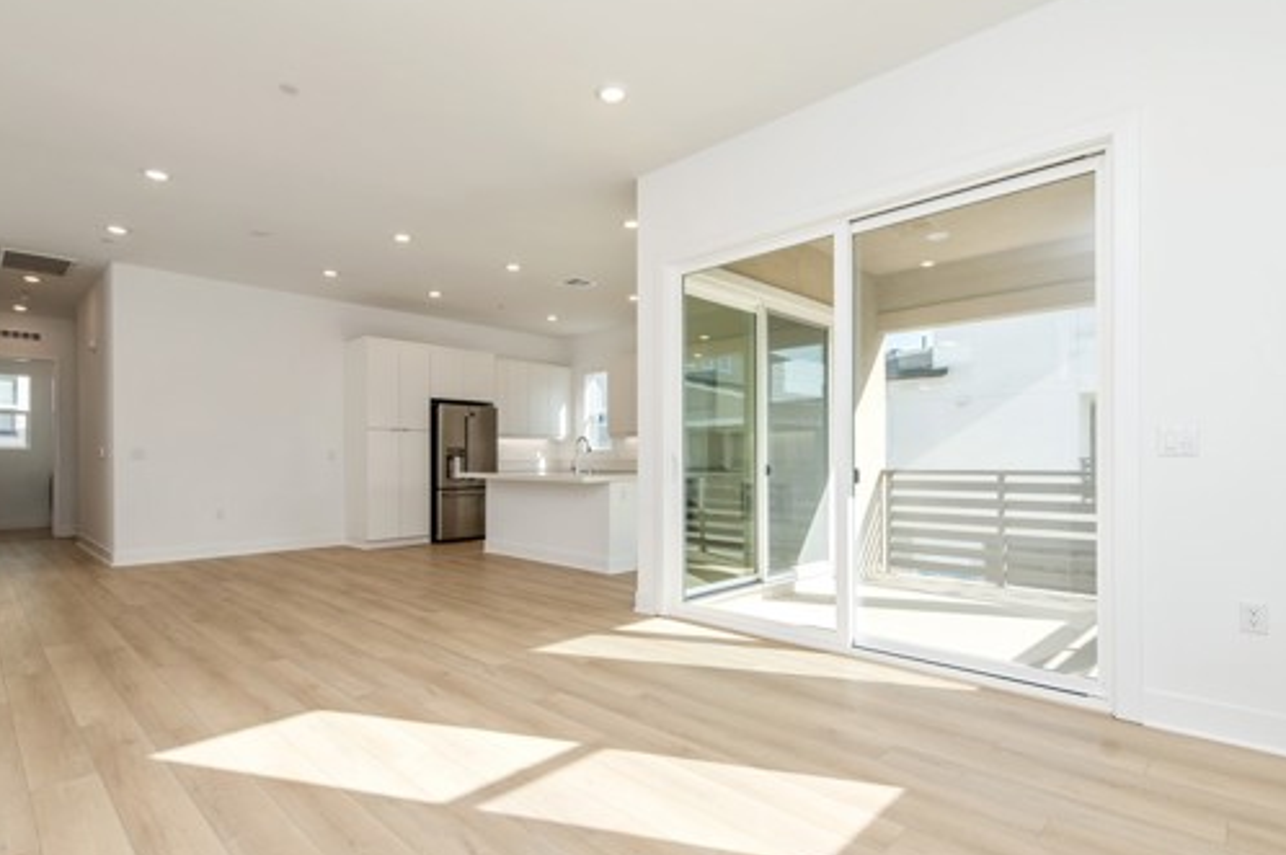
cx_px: 589
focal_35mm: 18
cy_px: 470
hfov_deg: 89.9
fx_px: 642
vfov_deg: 67.1
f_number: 5.6
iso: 110
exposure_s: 1/125
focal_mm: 14
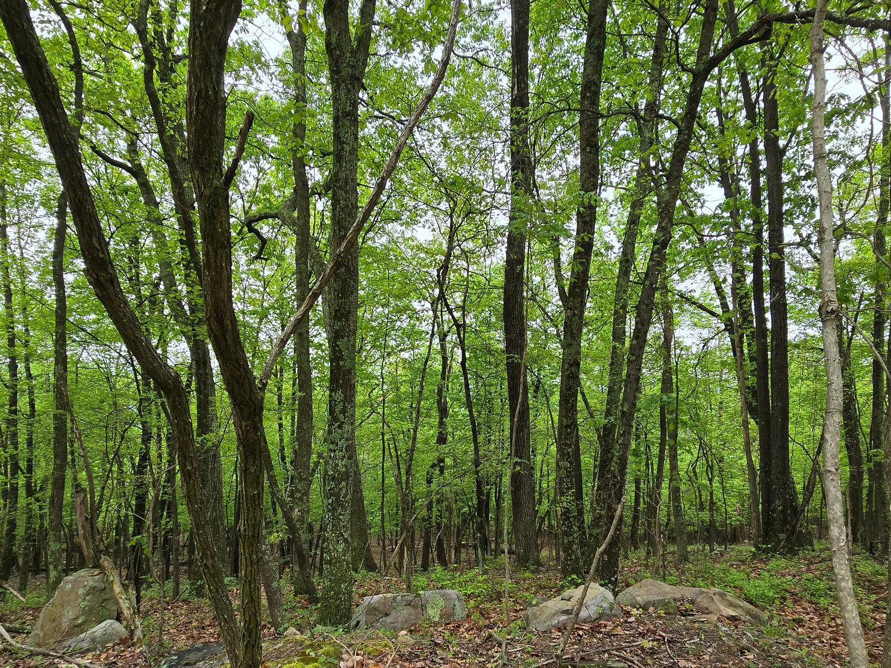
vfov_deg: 70.7
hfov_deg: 87.7
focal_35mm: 18
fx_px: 463
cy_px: 408
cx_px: 462
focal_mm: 2.2
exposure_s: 1/514
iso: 50
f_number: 2.2
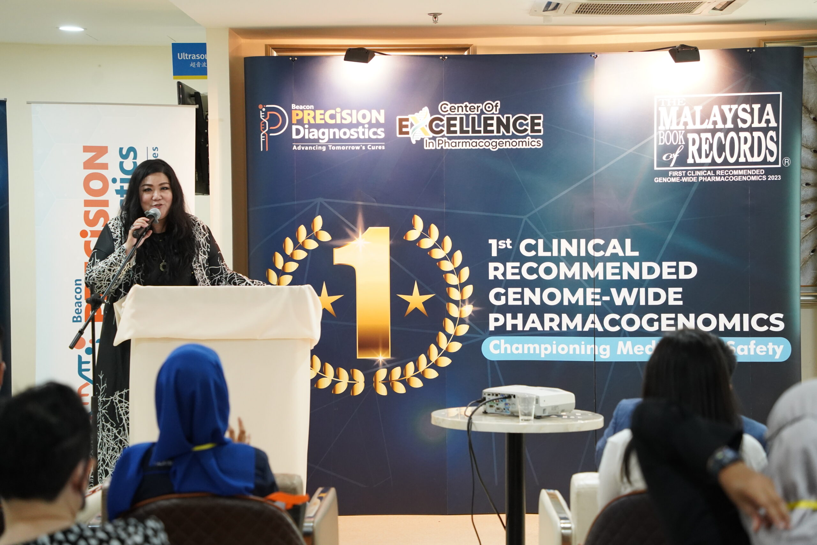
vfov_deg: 14.9
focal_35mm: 92
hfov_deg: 22.1
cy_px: 272
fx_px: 2088
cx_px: 408
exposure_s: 1/100
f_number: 4.5
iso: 4000
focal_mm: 92
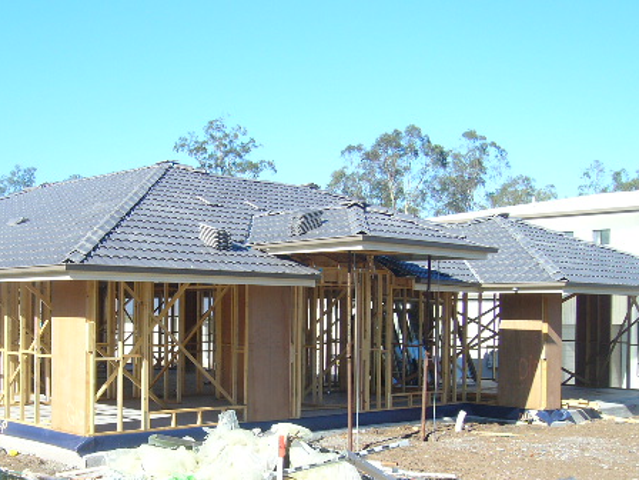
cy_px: 320
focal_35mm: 50
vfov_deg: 28.9
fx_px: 923
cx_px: 214
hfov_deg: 37.8
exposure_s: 1/125
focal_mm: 5.8
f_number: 5.6
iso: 64
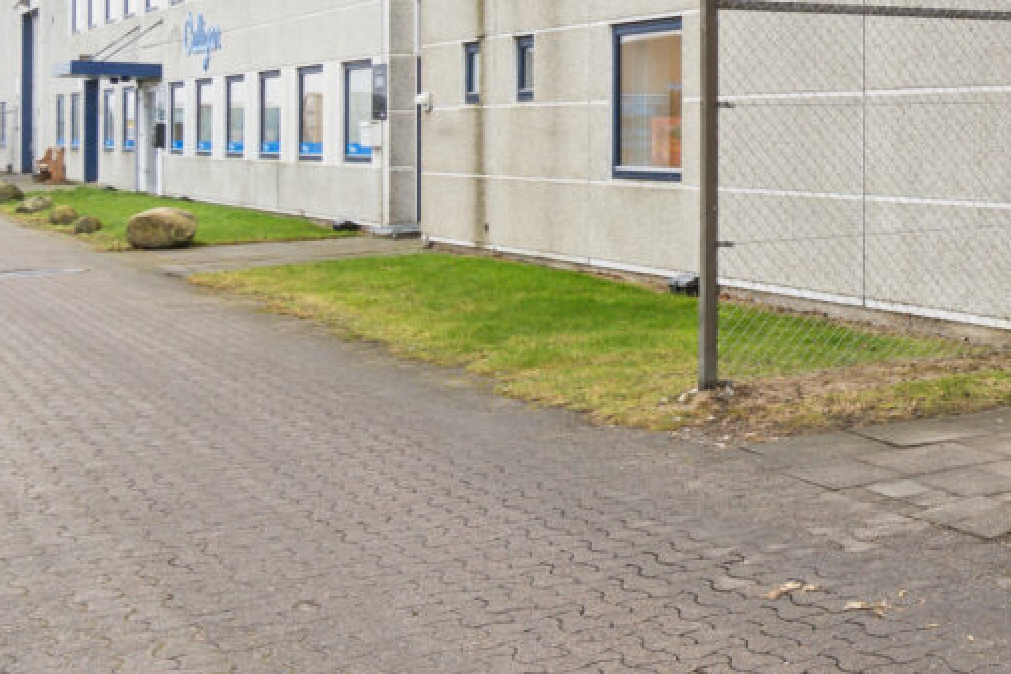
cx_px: 1167
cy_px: 99
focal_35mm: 59
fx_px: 1666
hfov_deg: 29.7
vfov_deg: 22.4
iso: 200
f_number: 8
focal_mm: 15
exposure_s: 1/13
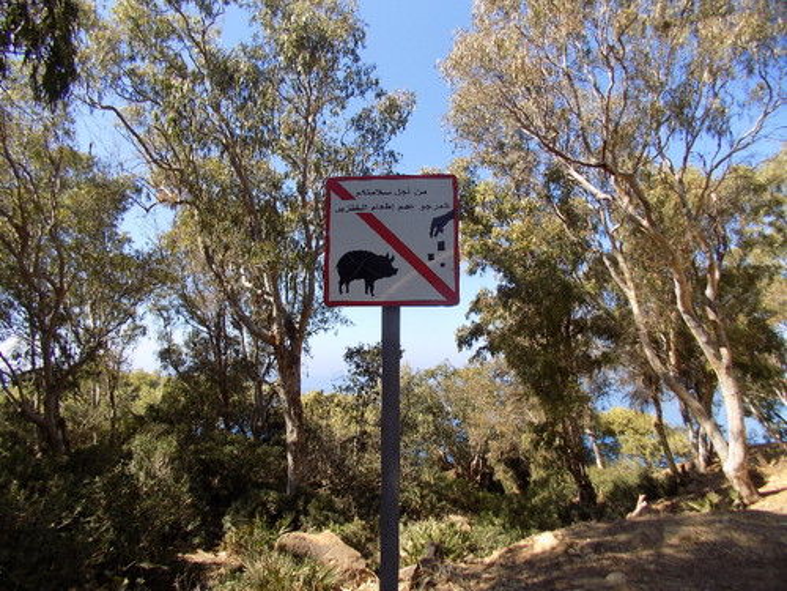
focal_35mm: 23
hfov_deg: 73.9
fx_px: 523
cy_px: 296
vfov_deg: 58.9
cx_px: 394
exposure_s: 1/500
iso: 80
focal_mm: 4
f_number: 3.1
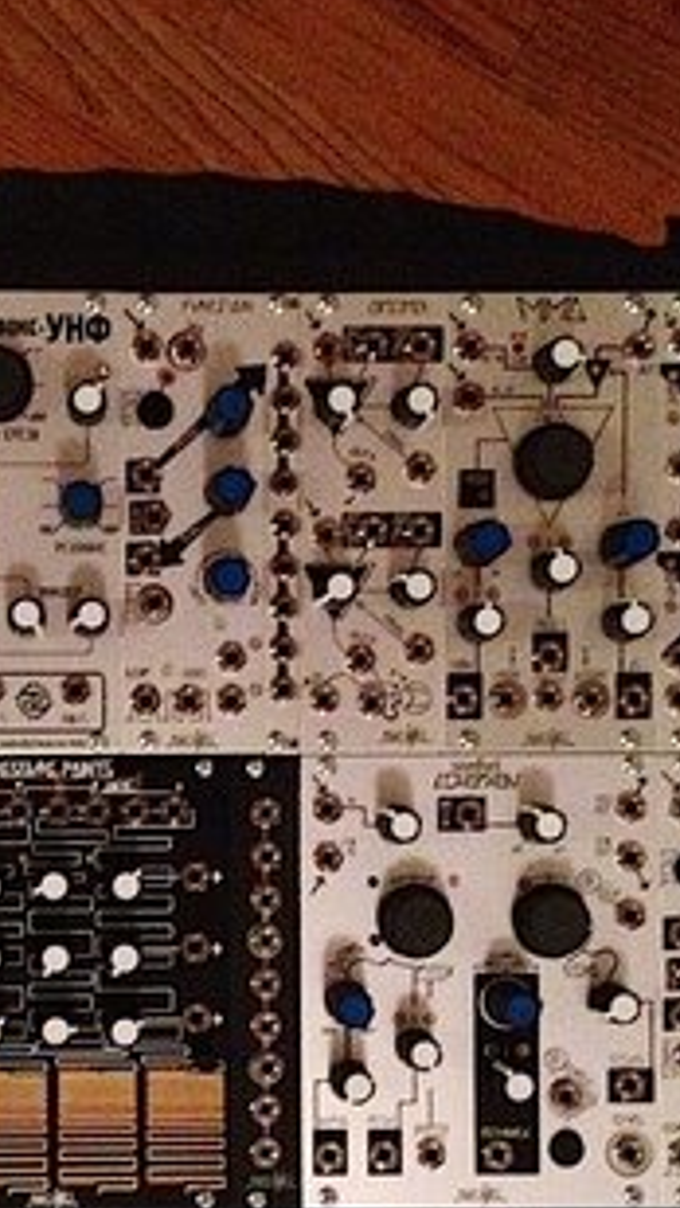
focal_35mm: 74
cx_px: 121
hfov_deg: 16.2
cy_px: 833
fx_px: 2370
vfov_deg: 28.3
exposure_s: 1/15
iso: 800
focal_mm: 4.28
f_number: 2.4
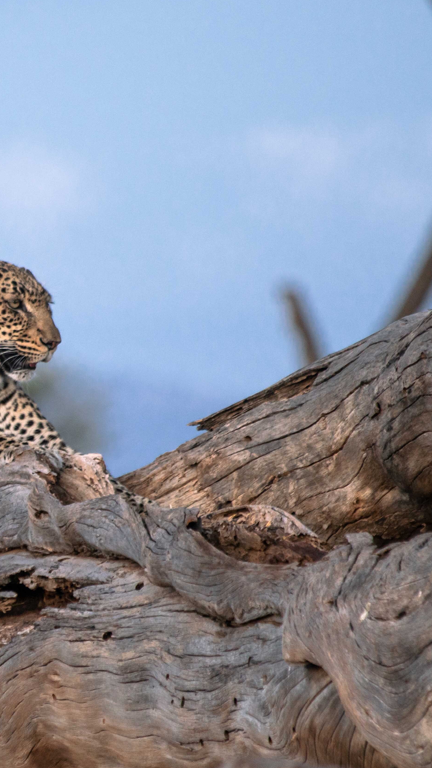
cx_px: -111
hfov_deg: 1.9
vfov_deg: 3.3
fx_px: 13275
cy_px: 374
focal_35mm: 652
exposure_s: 1/13
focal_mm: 260
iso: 640
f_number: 5.6
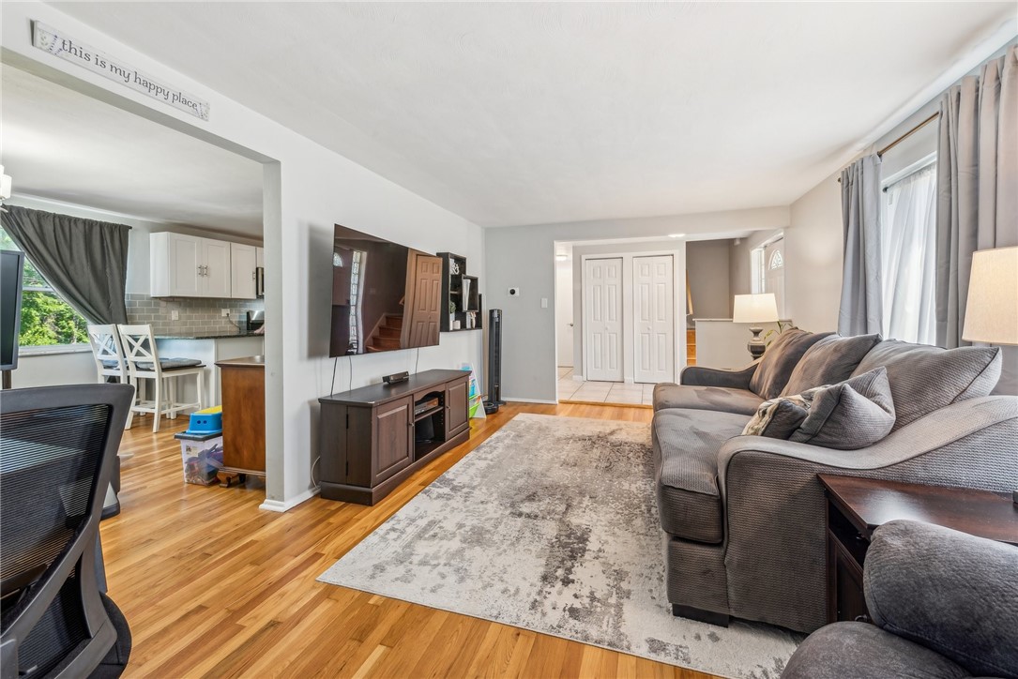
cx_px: 509
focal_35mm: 14
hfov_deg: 104.2
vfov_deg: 81.2
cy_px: 340
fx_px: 396
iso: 80
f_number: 11
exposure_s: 1/2.5
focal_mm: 14
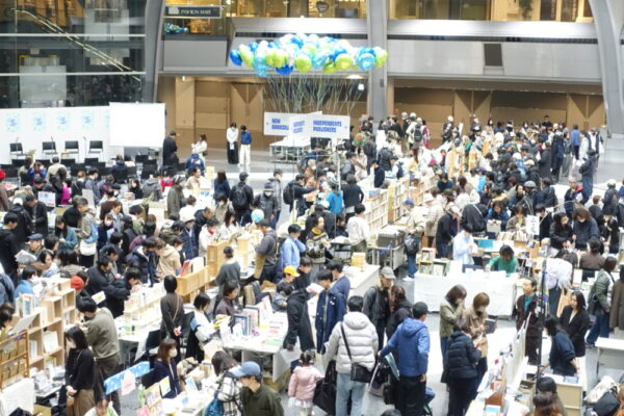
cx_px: 312
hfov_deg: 31.4
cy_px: 208
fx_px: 1109
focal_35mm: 64
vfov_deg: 21.2
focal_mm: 23.34
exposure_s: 1/80
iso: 1600
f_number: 2.8
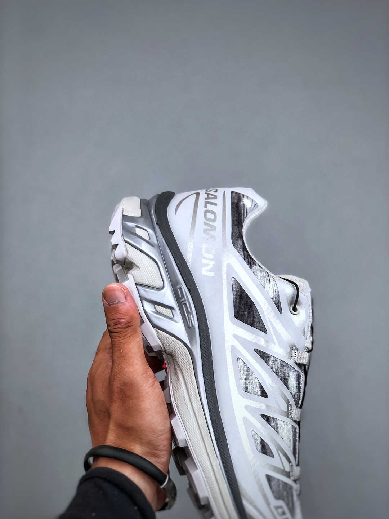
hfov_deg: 25.7
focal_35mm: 57
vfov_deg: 33.8
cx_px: 194
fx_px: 854
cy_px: 260
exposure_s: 1/100
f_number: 2.8
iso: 32
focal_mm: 6.6
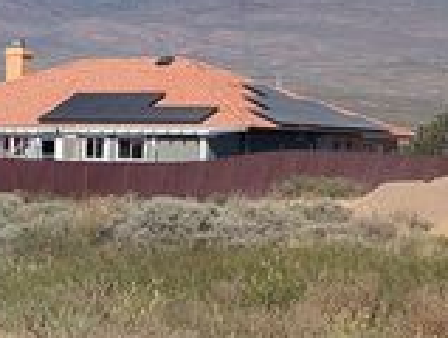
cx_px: -192
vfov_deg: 9.7
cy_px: 245
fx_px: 1998
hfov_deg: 12.3
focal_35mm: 154
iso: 21
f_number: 1.68
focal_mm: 6.9
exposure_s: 1/2160
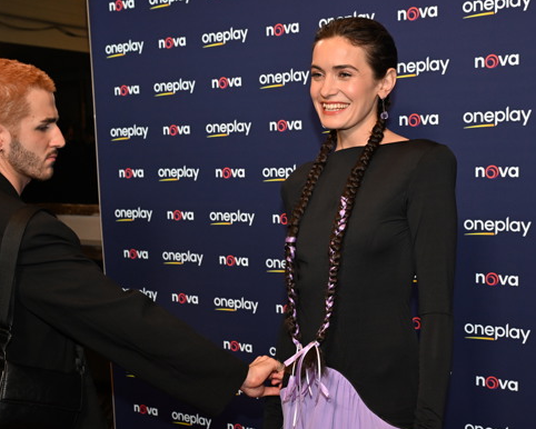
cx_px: 286
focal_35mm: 51
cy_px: 242
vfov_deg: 29.7
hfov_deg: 36.6
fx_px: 809
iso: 1600
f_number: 5.6
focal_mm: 38
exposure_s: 1/250
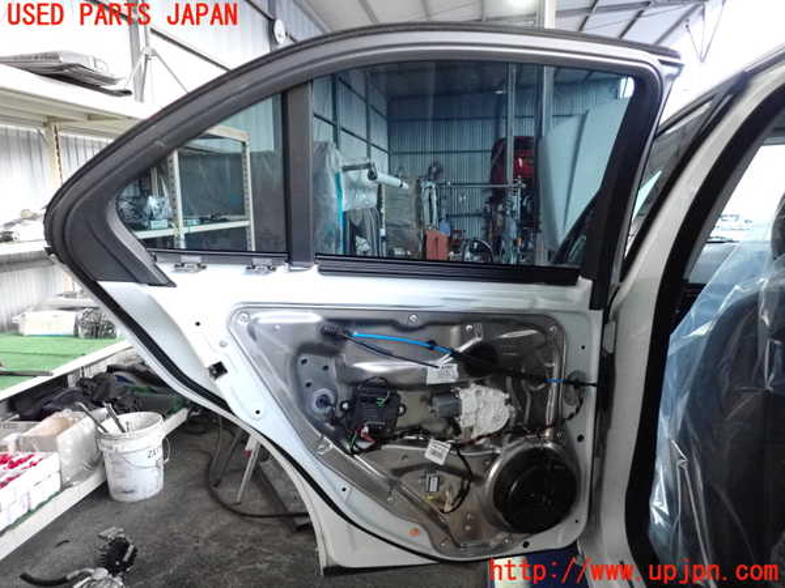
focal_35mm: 25
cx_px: 392
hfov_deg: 69.4
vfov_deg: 54.9
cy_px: 294
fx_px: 567
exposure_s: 1/125
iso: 1600
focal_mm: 4.5
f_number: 2
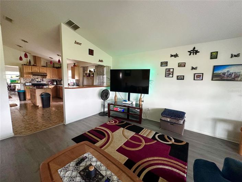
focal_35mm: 14
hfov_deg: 102.1
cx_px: 121
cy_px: 91
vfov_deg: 85.6
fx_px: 98
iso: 320
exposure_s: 1/50
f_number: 2.2
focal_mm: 2.22
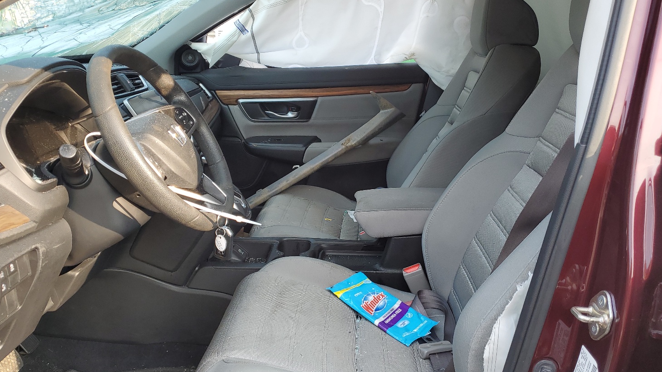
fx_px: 544
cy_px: 220
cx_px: 341
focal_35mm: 31
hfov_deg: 62.6
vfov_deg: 37.6
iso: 50
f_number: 1.5
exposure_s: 1/256
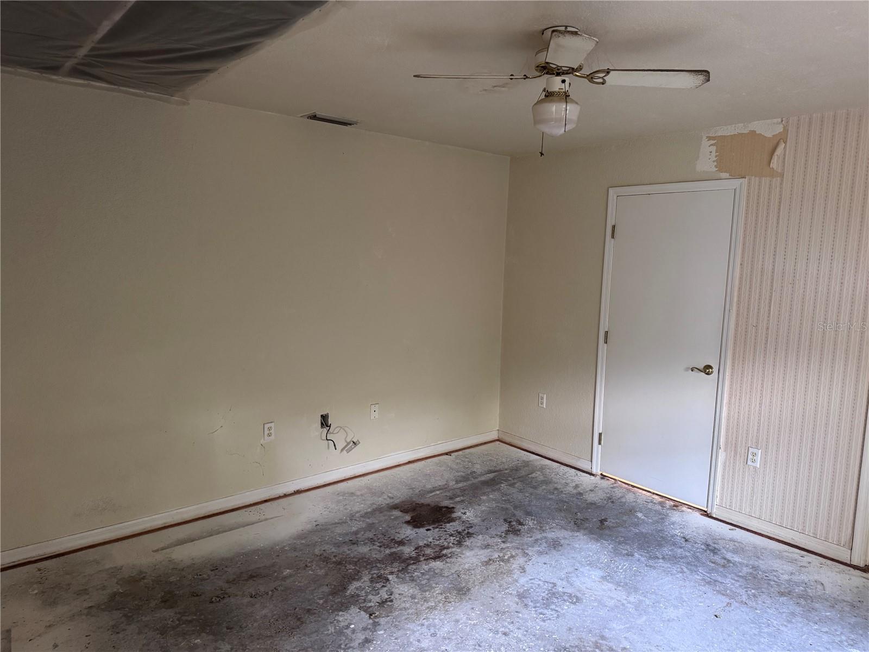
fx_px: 602
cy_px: 326
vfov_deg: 56.8
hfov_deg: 71.6
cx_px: 434
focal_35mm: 24
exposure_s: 1/60
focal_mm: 6.76
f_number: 1.78
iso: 400
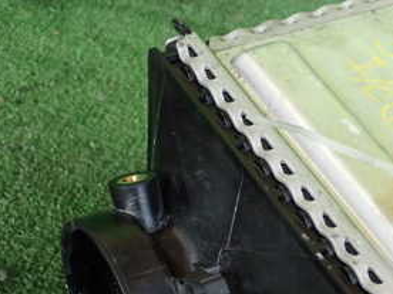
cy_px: 240
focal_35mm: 102
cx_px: 397
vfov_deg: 14.4
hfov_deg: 18.7
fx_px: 1158
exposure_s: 1/125
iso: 640
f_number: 3.1
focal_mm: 8.4
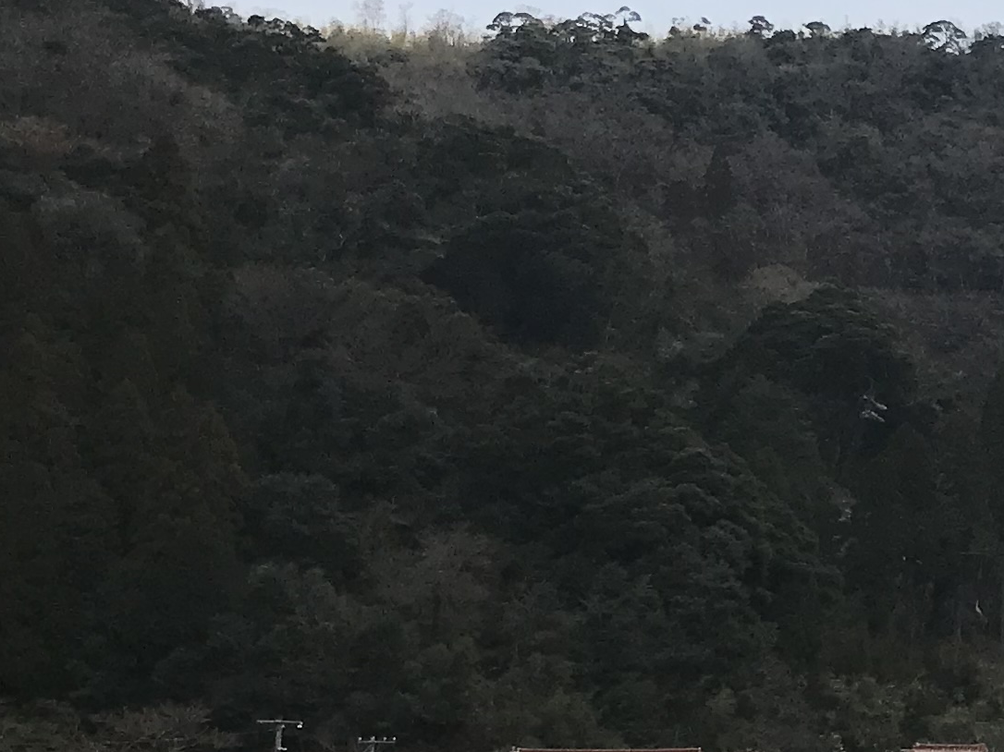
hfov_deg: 16.4
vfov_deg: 14.2
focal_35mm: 104
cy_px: 518
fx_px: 3016
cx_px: 1708
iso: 20
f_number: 1.8
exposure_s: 1/2907
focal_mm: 3.99
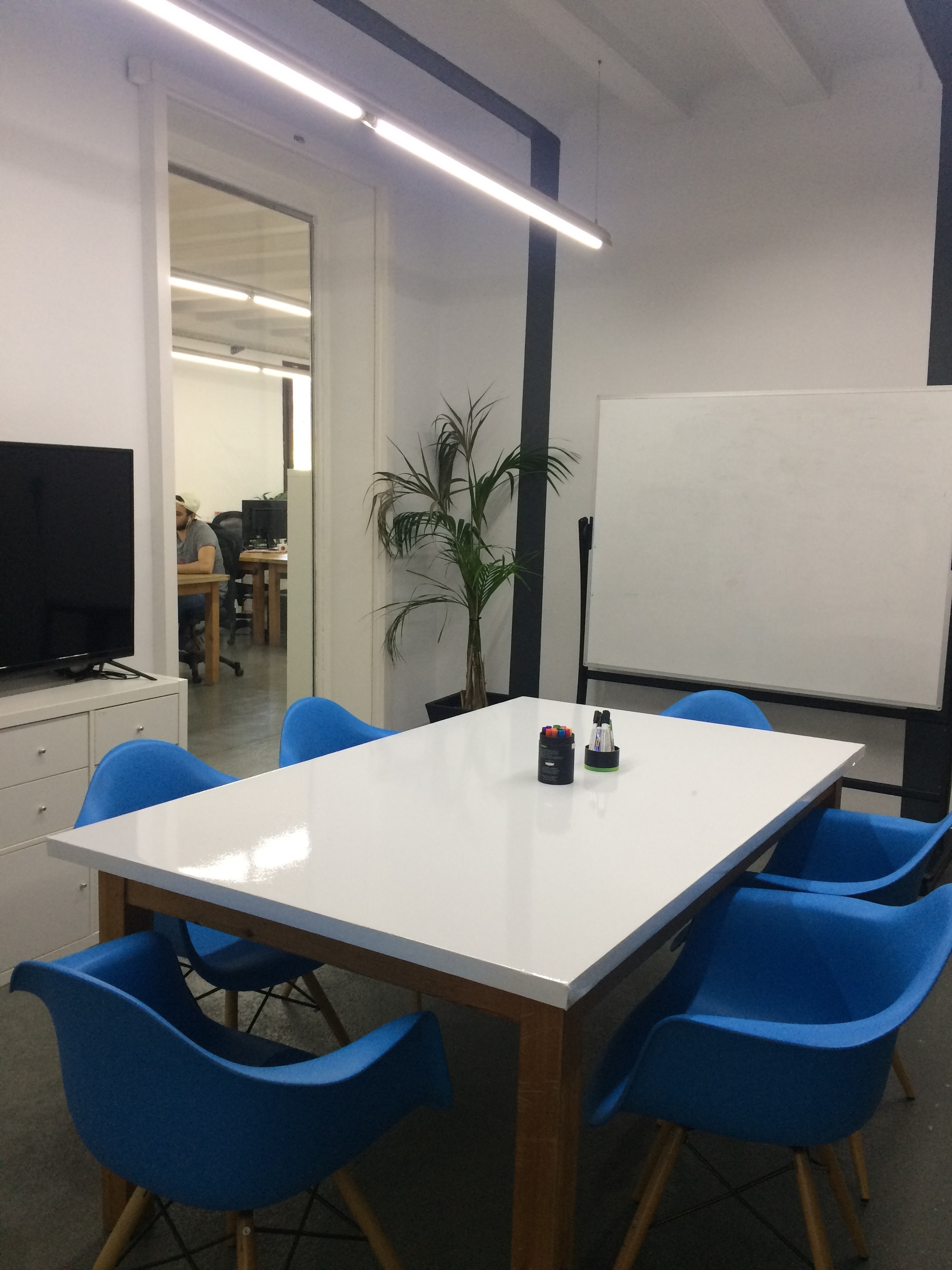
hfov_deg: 48.2
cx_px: 476
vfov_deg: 61.7
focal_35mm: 29
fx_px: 1063
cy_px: 635
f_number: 2.2
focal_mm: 4.15
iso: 50
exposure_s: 1/33
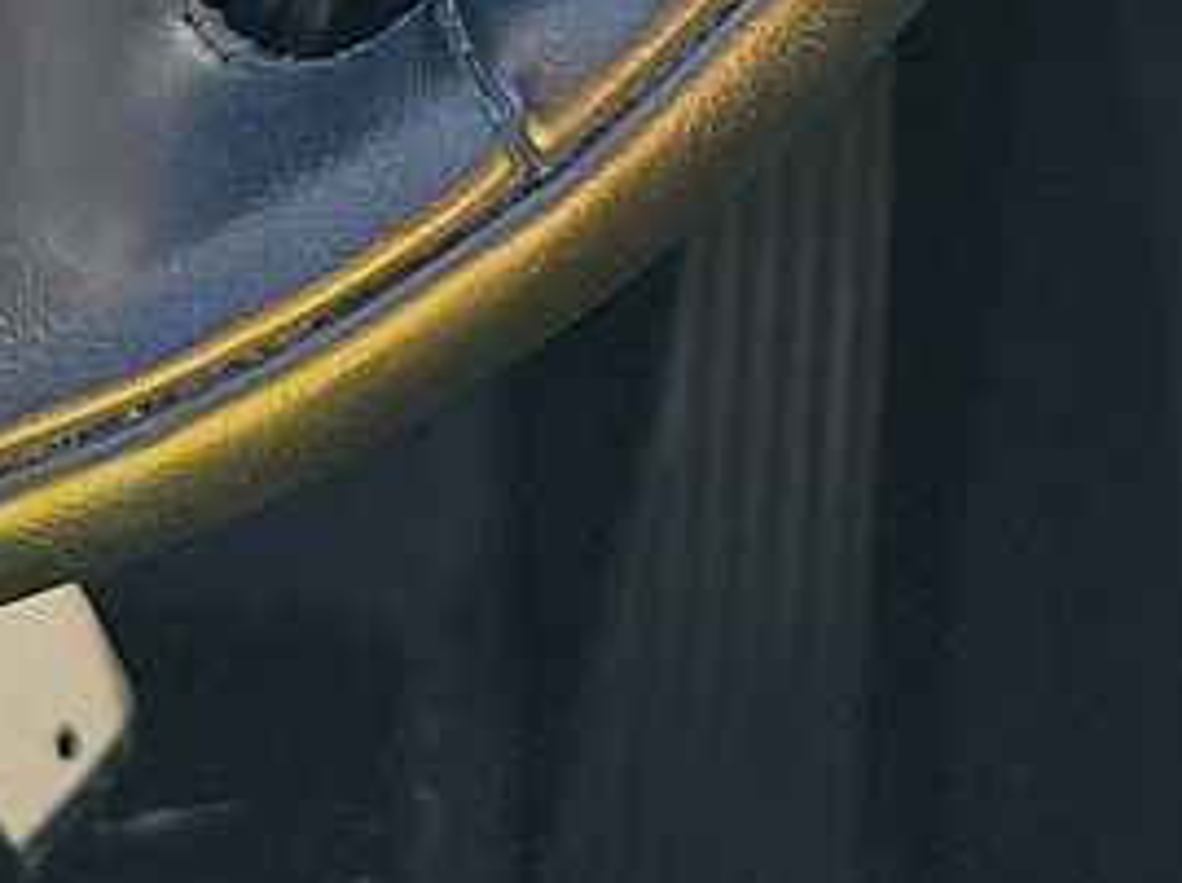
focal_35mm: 143
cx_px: 334
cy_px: -1309
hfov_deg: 13.8
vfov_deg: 9.2
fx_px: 4876
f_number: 1.8
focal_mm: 6.7
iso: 79
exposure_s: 1/119
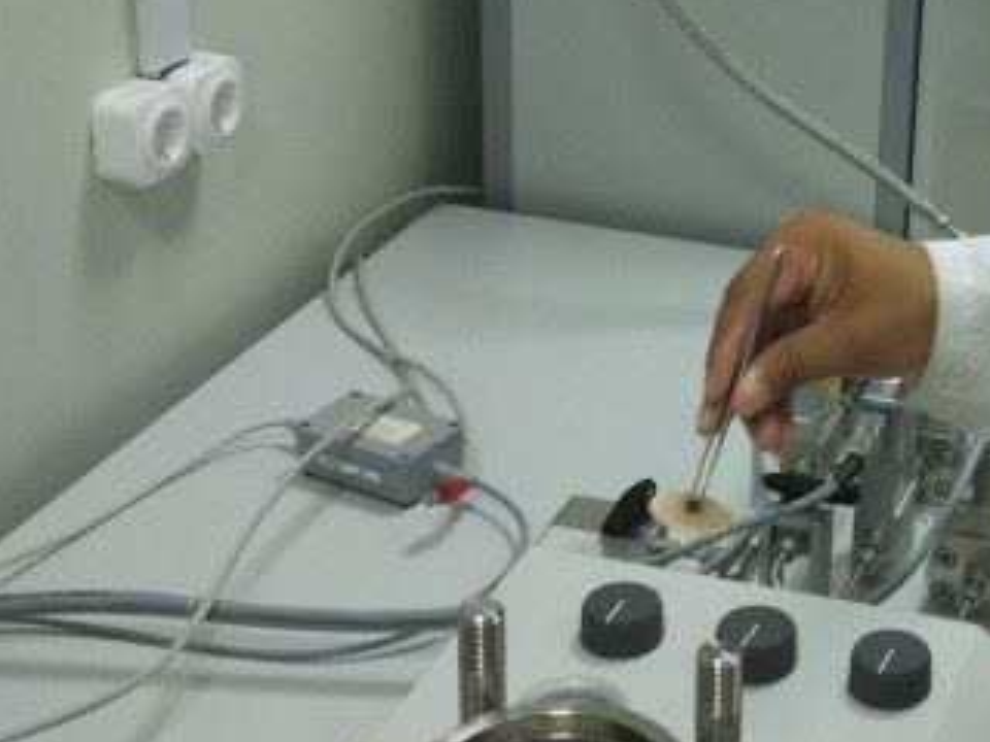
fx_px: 2059
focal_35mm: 72
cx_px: 1077
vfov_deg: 20.2
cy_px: 130
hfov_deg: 25.2
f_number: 2
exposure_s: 1/50
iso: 259
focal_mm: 4.12
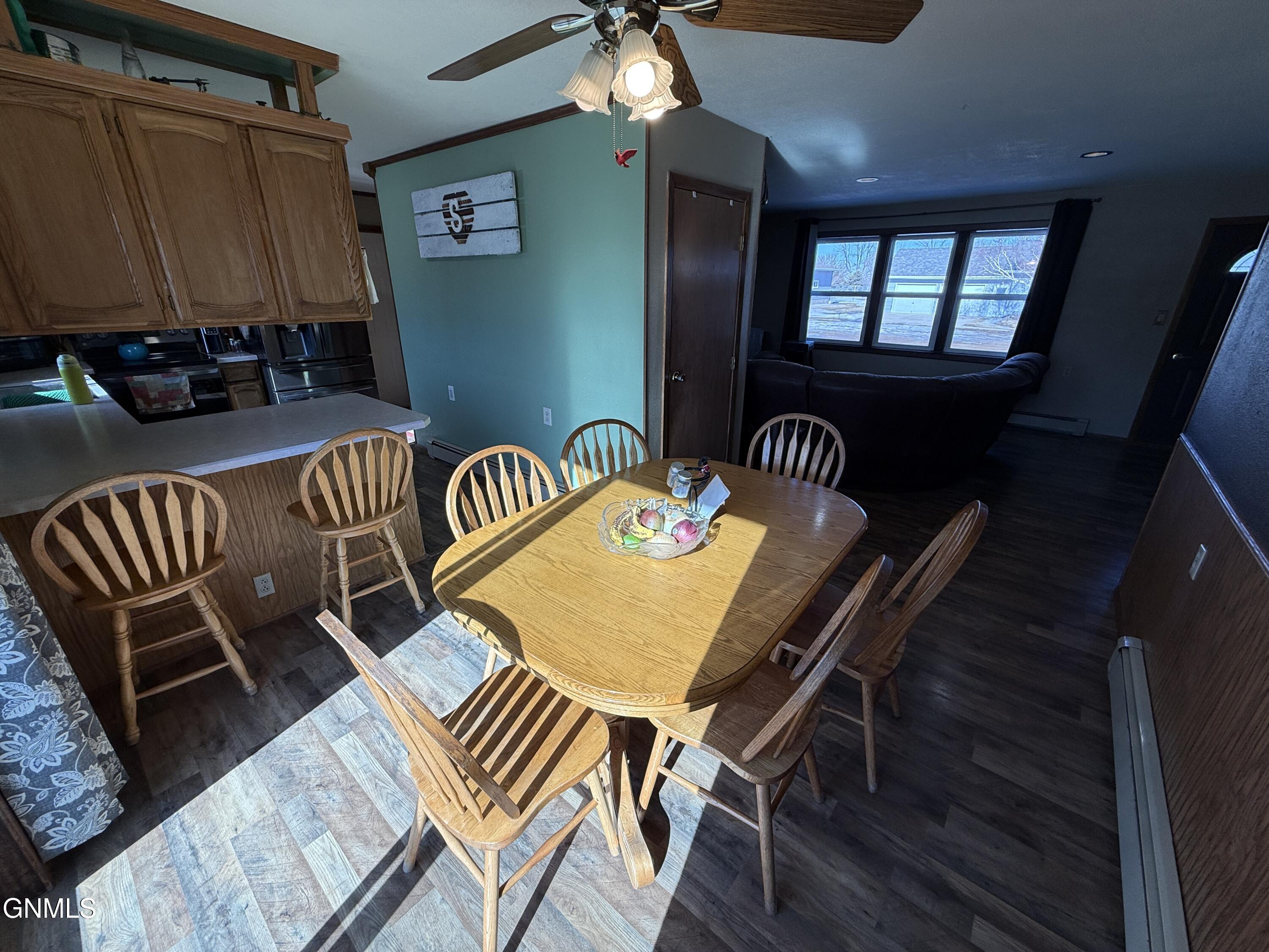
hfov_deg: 102.1
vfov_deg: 85.7
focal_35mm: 14
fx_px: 513
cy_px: 476
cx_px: 634
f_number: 2.2
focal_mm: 2.22
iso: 50
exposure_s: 1/270
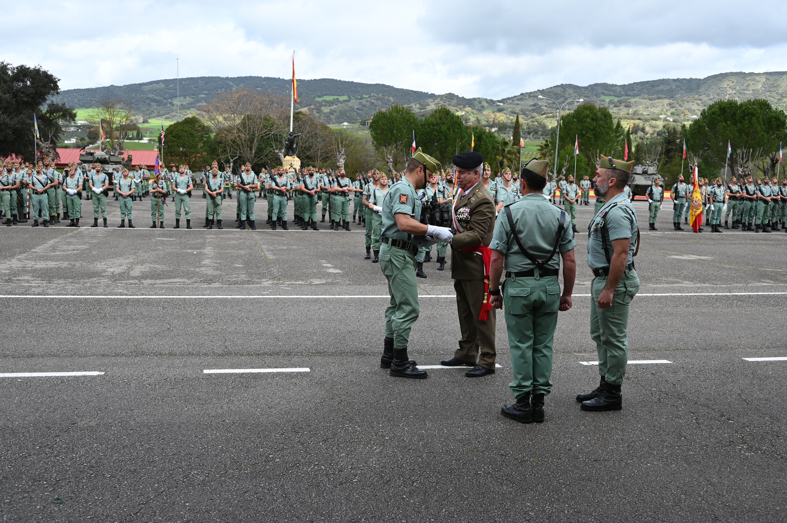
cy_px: 262
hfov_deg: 53.2
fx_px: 786
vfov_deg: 36.8
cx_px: 394
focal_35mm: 36
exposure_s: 1/160
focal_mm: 36
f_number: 6.3
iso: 100
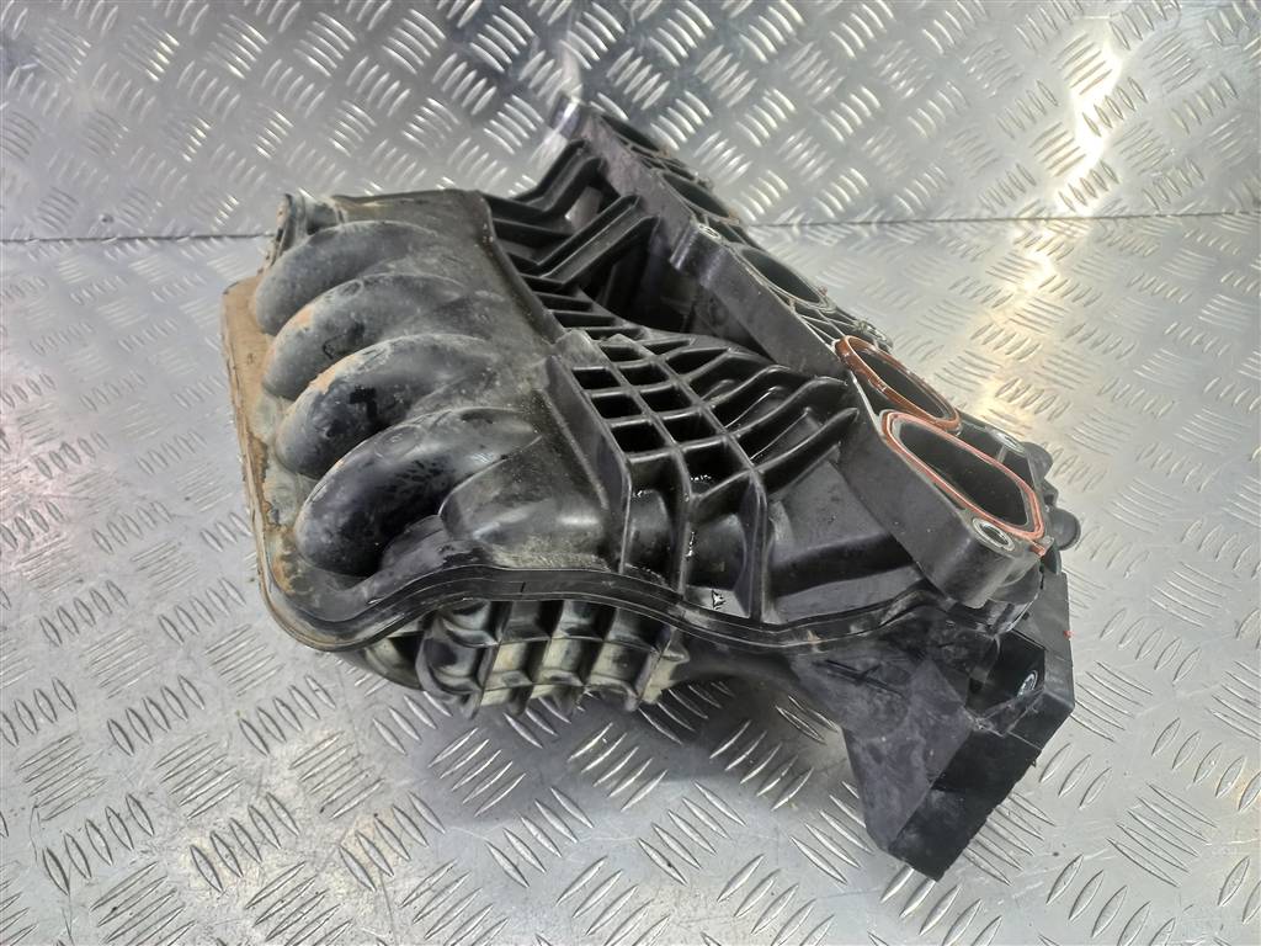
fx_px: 911
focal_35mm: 25
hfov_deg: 69.4
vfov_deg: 54.9
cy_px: 473
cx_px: 630
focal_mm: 4.6
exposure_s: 1/50
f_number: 1.8
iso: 125
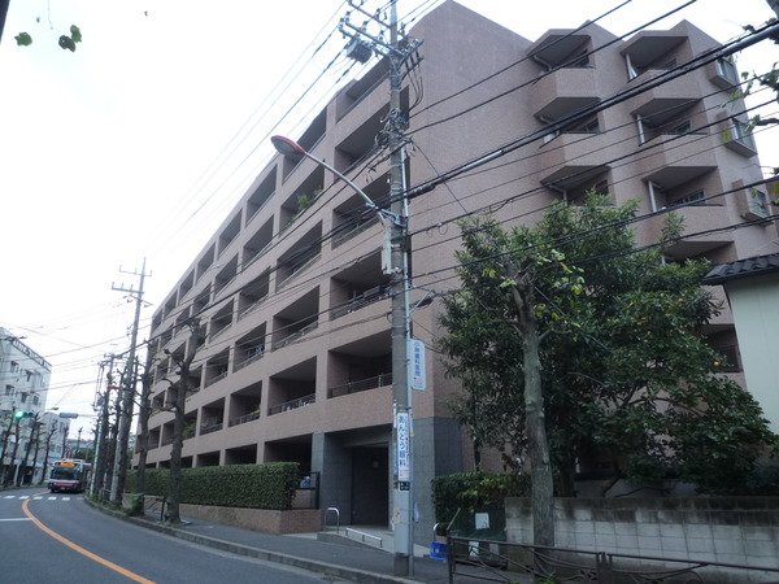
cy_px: 292
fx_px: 563
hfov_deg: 69.4
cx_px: 390
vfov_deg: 54.9
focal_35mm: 25
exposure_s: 1/40
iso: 160
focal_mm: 4.4
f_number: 2.8
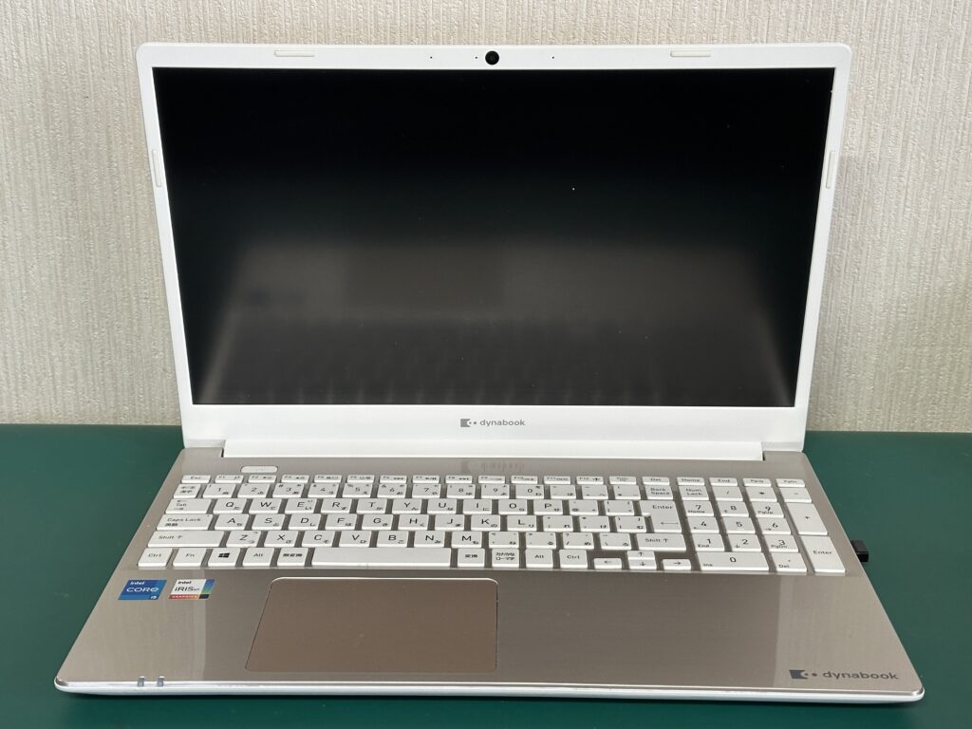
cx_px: 486
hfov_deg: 39.7
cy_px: 364
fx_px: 1348
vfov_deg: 30.3
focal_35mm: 48
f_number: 1.78
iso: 250
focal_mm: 6.86
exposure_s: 1/50
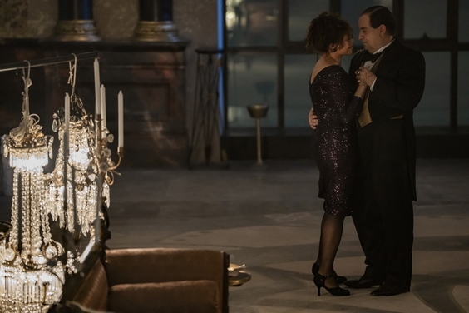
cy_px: 156
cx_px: 234
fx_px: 2605
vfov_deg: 6.9
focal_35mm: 200
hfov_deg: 10.3
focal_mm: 200
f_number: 2.8
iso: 5000
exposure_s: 1/160
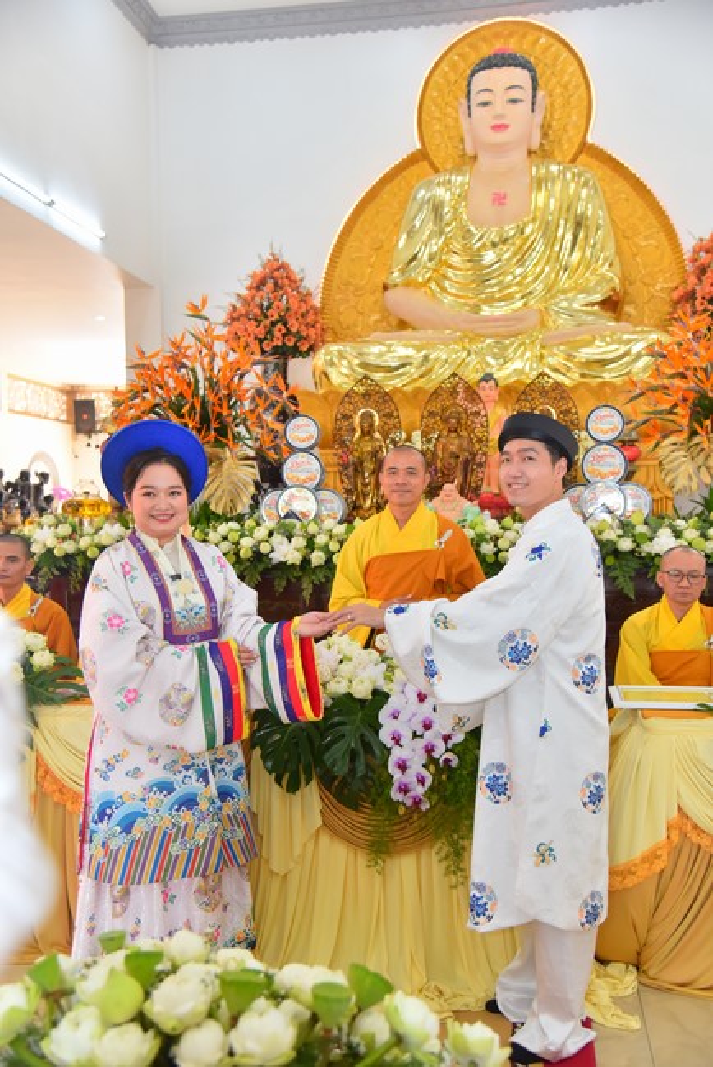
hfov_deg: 35.1
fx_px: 1128
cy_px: 534
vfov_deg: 50.7
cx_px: 356
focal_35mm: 38
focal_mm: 38
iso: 1000
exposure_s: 1/125
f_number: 4.5
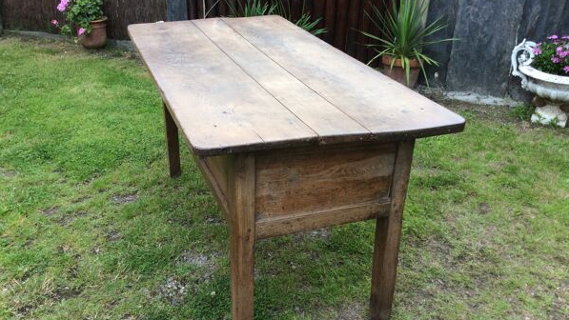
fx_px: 528
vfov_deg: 33.7
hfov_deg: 56.6
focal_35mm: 35
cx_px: 284
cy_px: 173
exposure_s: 1/173
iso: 32
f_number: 2.4
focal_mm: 3.3
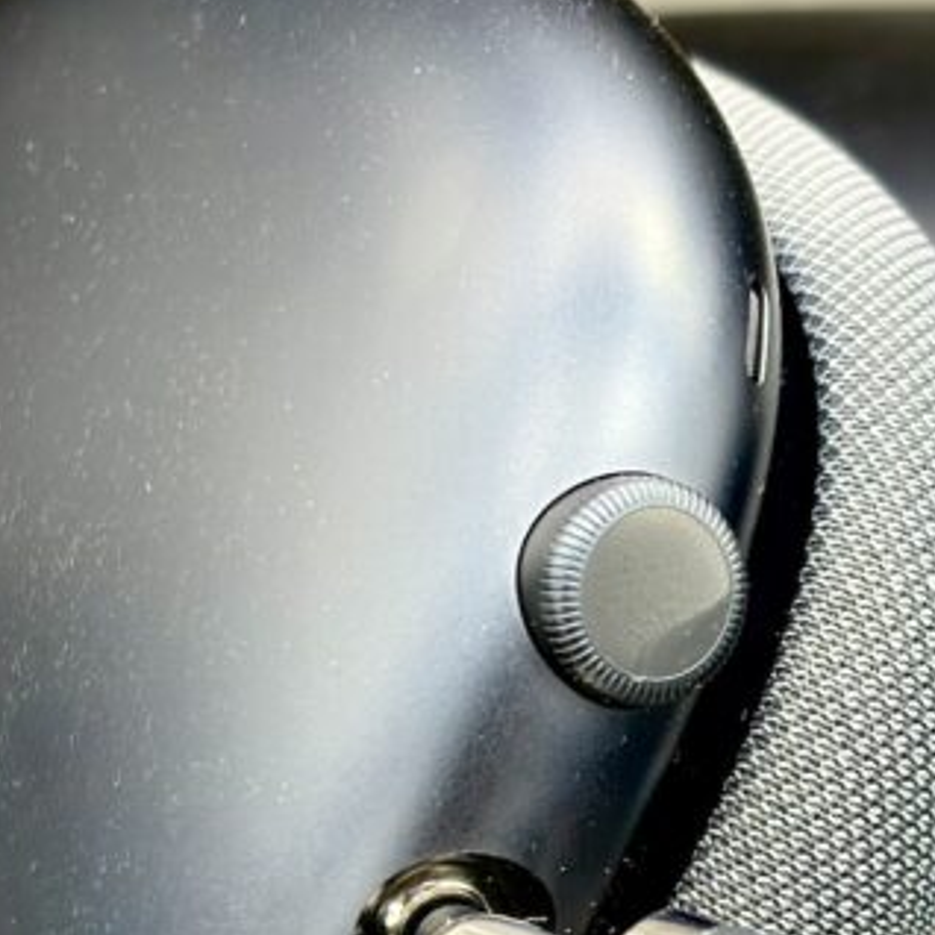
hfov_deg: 12.1
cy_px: 697
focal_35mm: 143
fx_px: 4370
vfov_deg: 12.2
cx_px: 901
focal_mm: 5.96
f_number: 1.6
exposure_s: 1/57
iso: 80
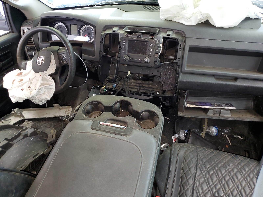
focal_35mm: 26
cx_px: 132
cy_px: 98
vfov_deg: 53.1
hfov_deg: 67.3
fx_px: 198
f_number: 1.5
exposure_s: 1/24
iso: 137
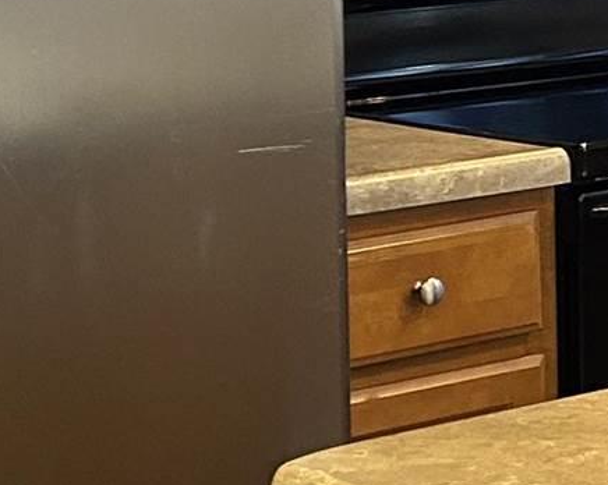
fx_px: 3218
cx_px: 1488
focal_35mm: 179
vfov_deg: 8.5
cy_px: -66
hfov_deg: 9.5
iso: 160
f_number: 1.5
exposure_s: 1/60
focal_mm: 5.7
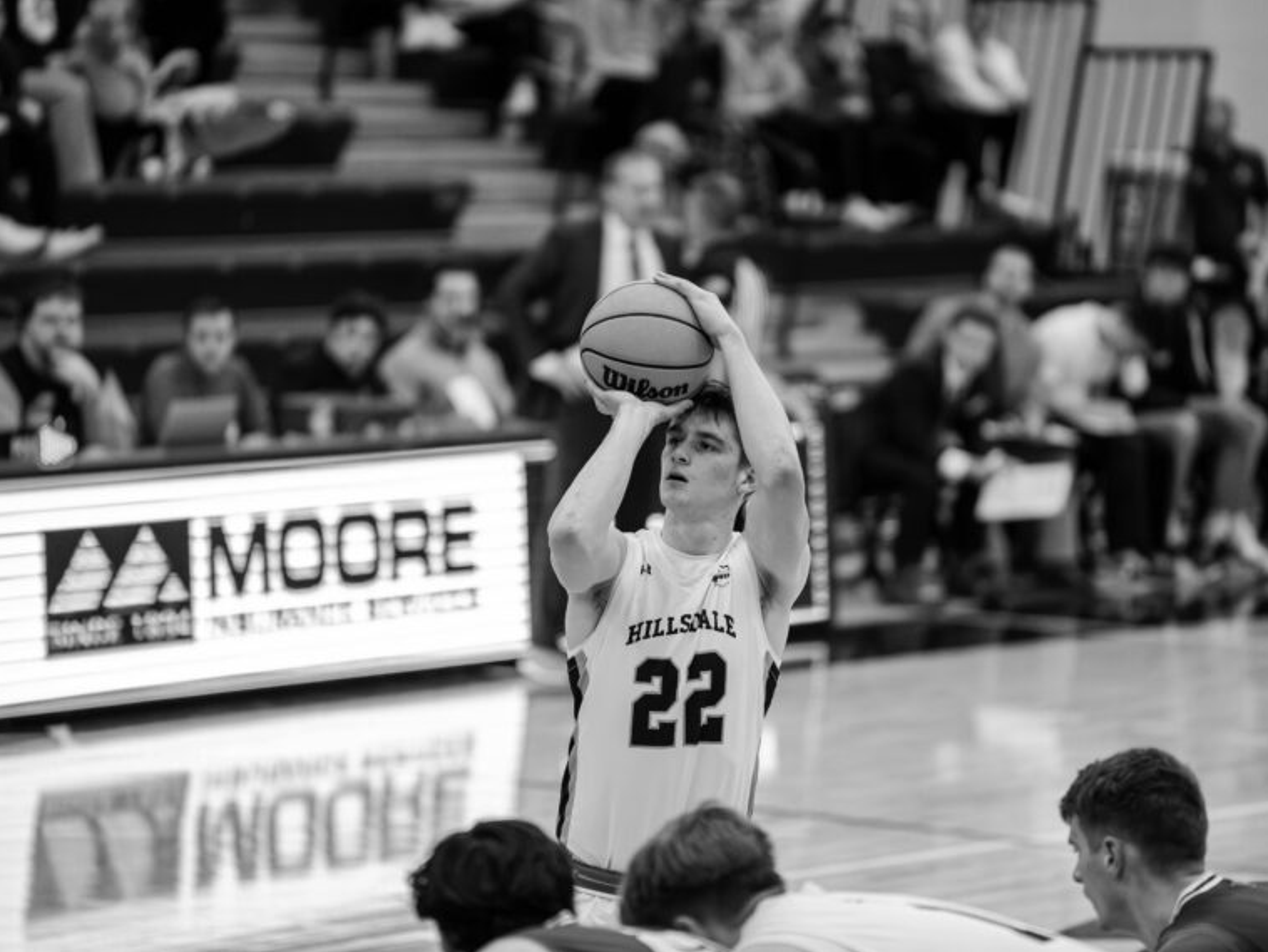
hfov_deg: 9.1
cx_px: 646
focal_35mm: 218
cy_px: 478
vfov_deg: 6.8
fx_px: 7988
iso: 6400
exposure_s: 1/2000
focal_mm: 200
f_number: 2.8
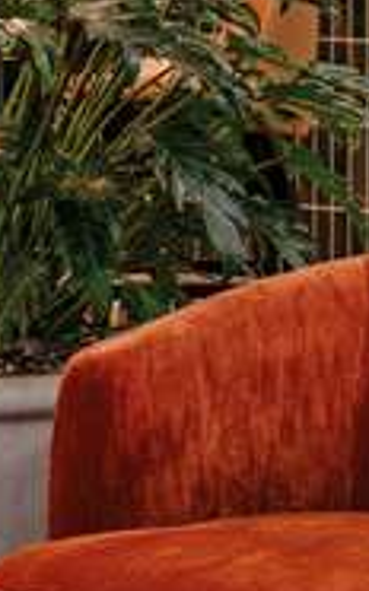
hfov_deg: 6.7
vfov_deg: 10.6
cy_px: 65
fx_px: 3159
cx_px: 258
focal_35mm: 196
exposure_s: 1/1.67
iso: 800
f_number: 8
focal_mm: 35
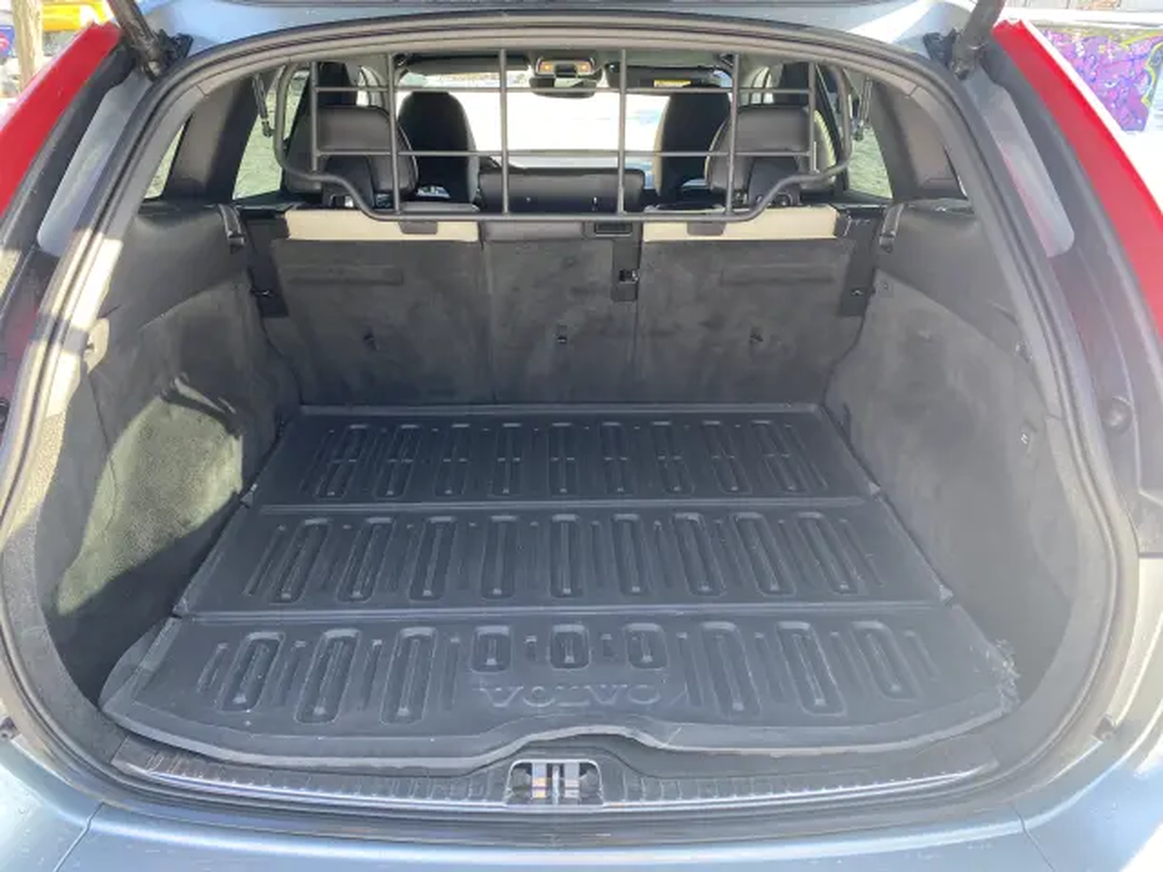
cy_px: 436
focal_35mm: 26
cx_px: 582
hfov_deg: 67.3
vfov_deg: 53.1
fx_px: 874
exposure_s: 1/121
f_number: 1.8
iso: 50
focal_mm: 4.25
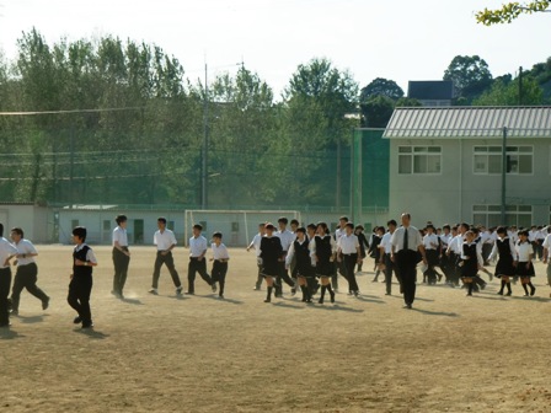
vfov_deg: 14.1
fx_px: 1671
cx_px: 276
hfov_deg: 18.7
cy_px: 206
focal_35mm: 105
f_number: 5
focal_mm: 18.8
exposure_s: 1/640
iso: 64
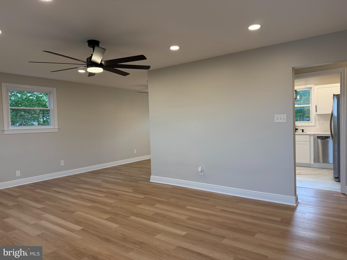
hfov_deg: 71.6
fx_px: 241
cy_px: 130
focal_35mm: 24
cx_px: 174
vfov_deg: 56.8
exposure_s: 1/232
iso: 160
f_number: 1.78
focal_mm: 6.76
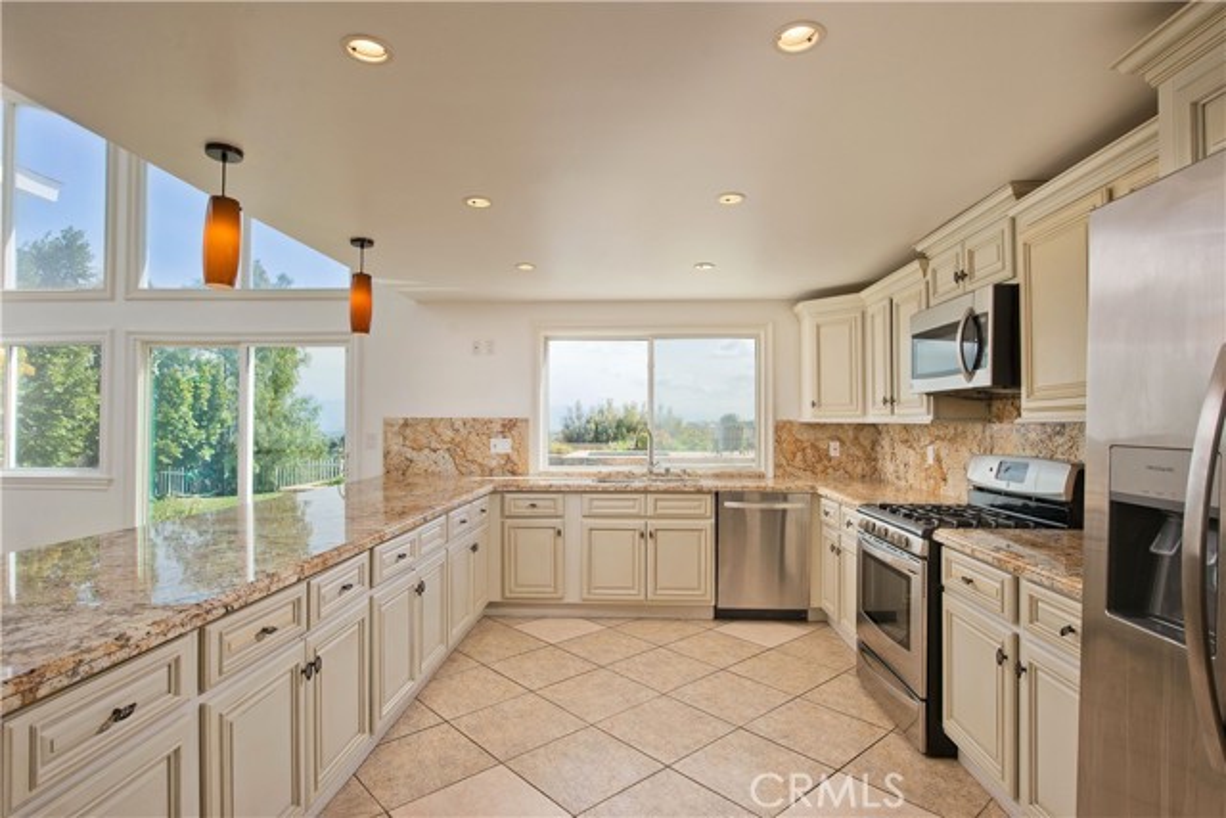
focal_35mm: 19
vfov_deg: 64.6
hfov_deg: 86.9
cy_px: 409
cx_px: 613
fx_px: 647
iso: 400
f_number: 7.1
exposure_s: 1/640
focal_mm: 19
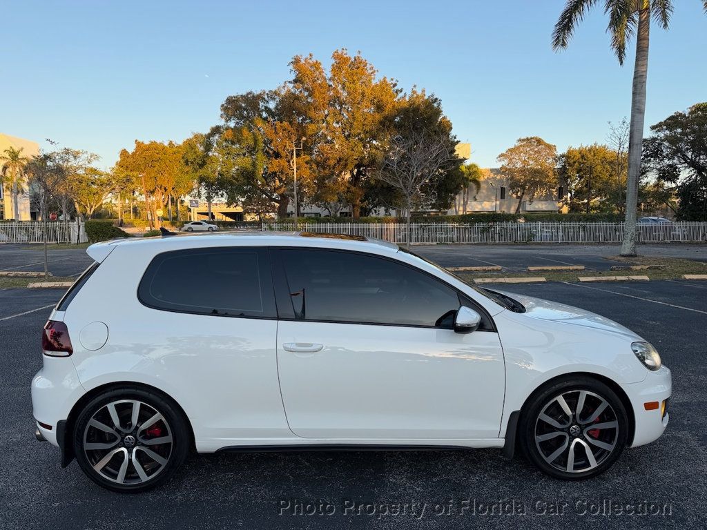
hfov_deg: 71.6
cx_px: 354
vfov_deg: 56.8
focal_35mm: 24
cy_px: 265
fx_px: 490
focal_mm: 6.76
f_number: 1.78
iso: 80
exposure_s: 1/708
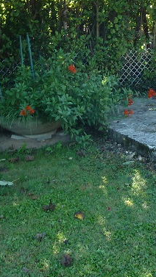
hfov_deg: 16.0
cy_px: 17
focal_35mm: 74
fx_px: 544
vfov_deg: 27.4
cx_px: 158
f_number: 3.3
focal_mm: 4.1
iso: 80
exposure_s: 1/50
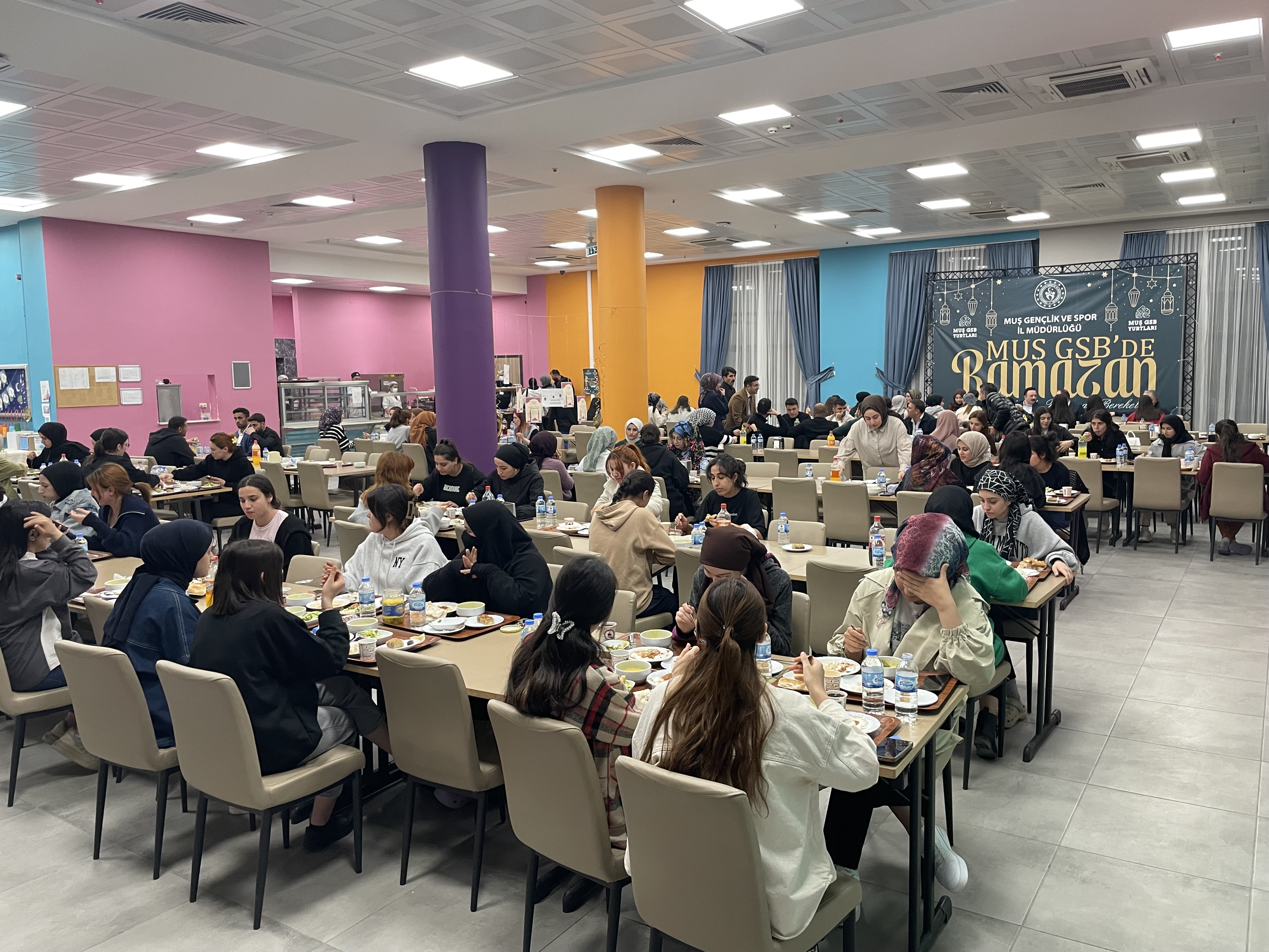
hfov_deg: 67.3
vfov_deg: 53.1
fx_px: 953
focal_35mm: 26
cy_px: 476
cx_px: 634
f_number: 1.6
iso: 125
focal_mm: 4.2
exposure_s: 1/50
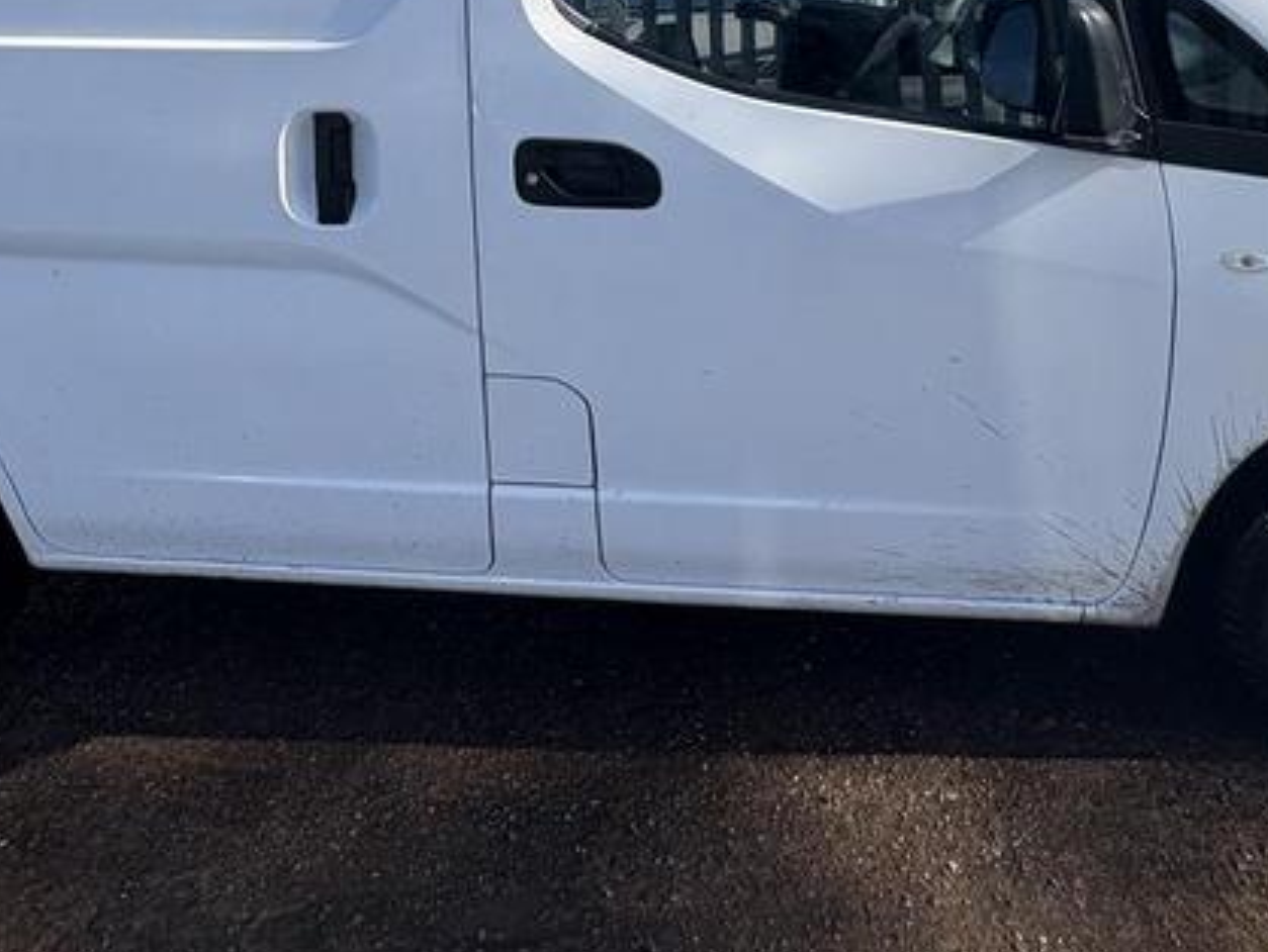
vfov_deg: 42.0
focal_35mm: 30
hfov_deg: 59.9
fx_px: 1100
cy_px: 52
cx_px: 631
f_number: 2.2
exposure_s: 1/1299
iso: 50
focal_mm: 2.22
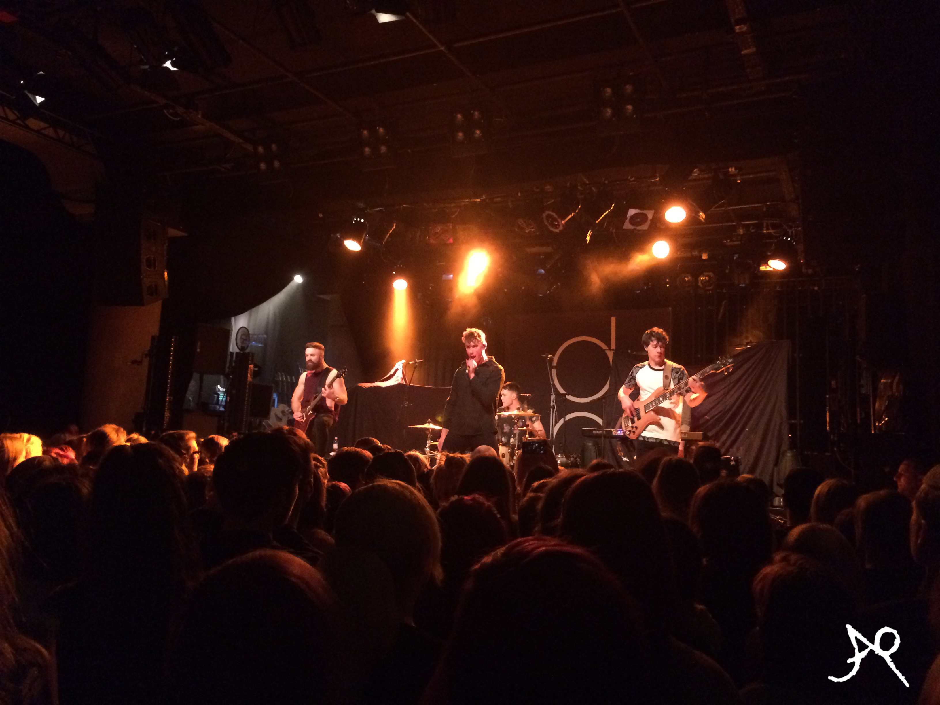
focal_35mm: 29
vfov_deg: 48.2
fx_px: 787
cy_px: 352
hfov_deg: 61.7
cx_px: 470
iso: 400
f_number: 2.2
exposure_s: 1/17
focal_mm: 4.15
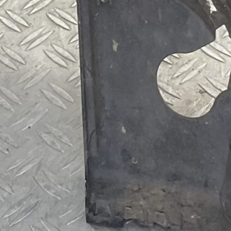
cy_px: -159
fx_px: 1344
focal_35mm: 178
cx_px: 21
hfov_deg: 9.8
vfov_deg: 9.4
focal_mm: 3
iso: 25
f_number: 1.8
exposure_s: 1/120
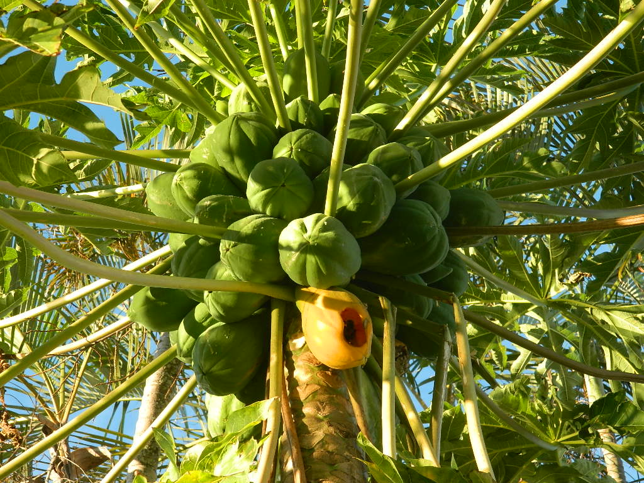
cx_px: 322
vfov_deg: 17.6
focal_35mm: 84
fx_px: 1563
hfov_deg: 23.3
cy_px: 242
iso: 80
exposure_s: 1/100
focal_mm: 15.1
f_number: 4.2
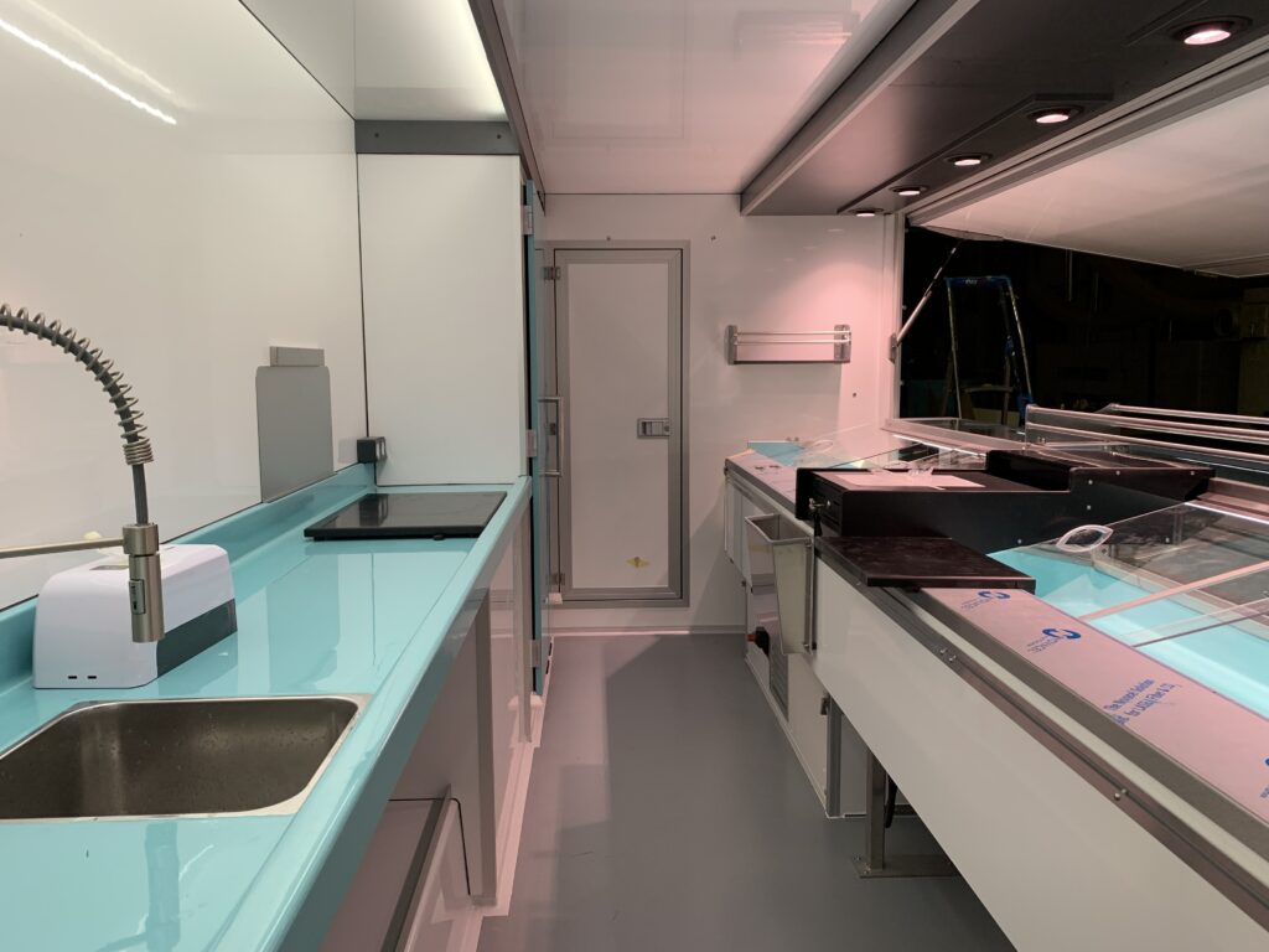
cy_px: 476
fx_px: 953
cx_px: 634
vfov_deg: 53.1
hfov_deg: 67.3
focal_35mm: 26
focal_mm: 4.25
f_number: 1.8
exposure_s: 1/121
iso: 64
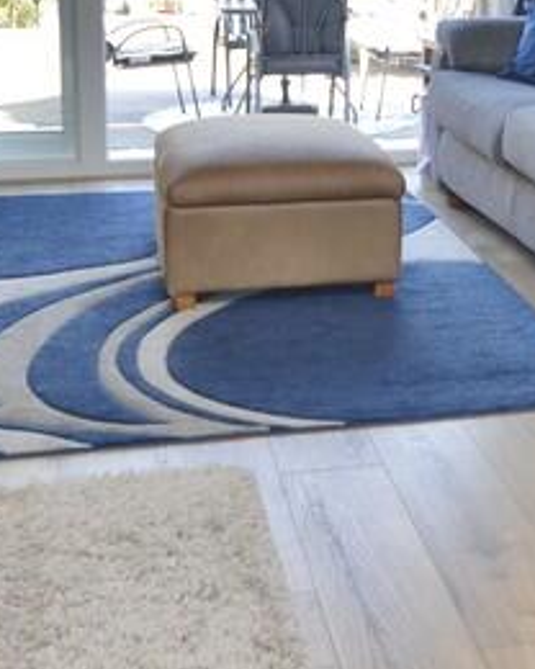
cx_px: 435
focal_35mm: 61
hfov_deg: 24.6
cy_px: 121
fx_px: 1204
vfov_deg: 30.2
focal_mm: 11
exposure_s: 1/80
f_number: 4.5
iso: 200
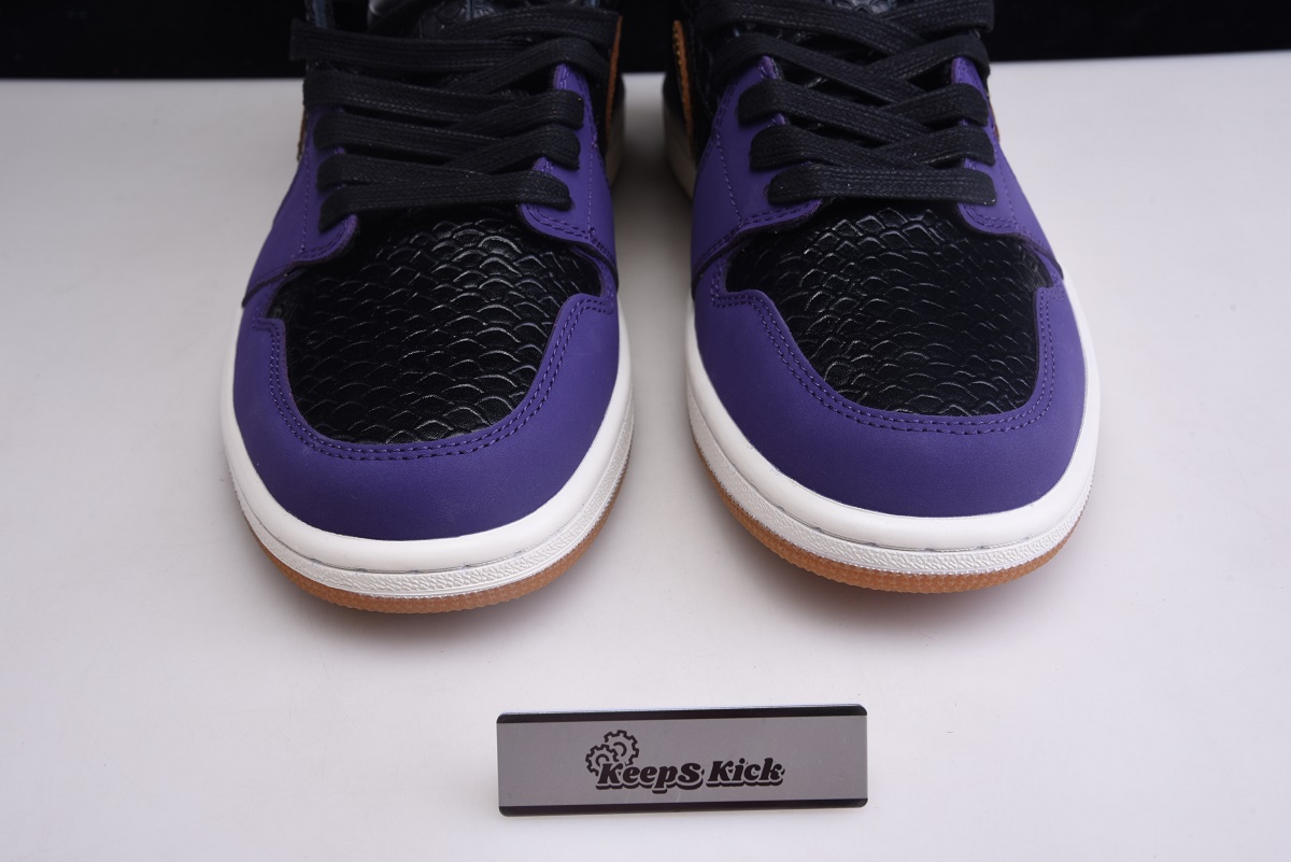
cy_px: 431
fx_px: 1650
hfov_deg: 42.7
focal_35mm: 46
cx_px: 646
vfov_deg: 29.3
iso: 100
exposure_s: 1/125
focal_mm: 46
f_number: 13
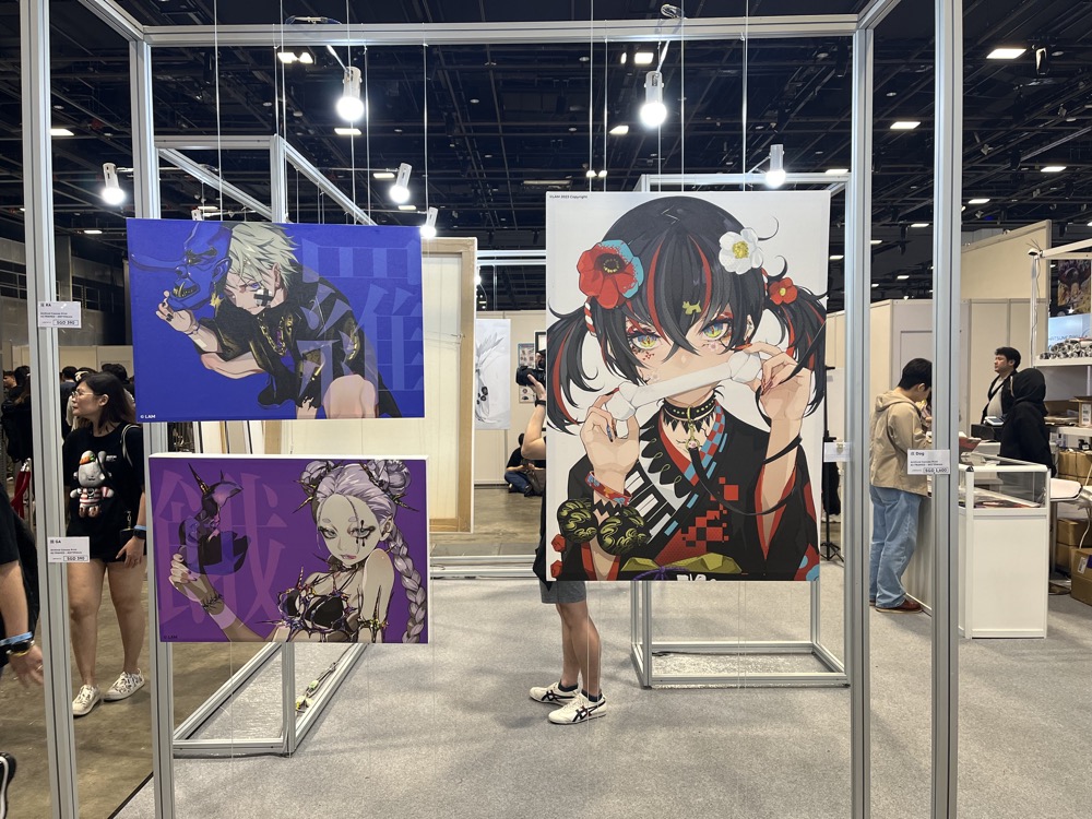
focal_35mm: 26
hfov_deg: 67.3
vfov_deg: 53.1
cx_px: 546
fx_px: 820
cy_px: 410
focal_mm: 5.1
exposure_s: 1/118
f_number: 1.6
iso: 125
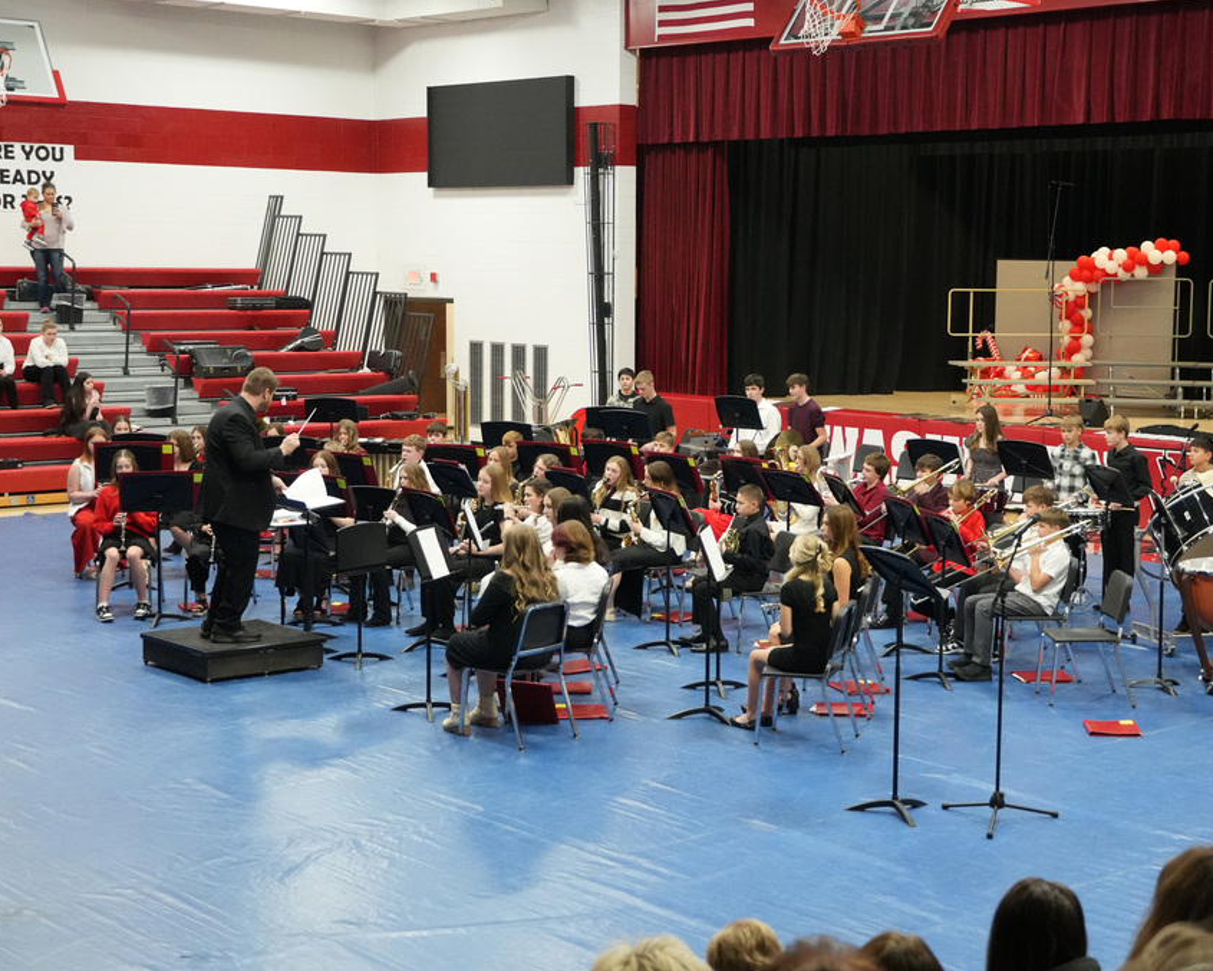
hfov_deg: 32.4
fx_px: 2082
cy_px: 486
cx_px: 713
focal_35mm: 58
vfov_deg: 26.2
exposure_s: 1/200
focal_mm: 34
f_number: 4.5
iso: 5000
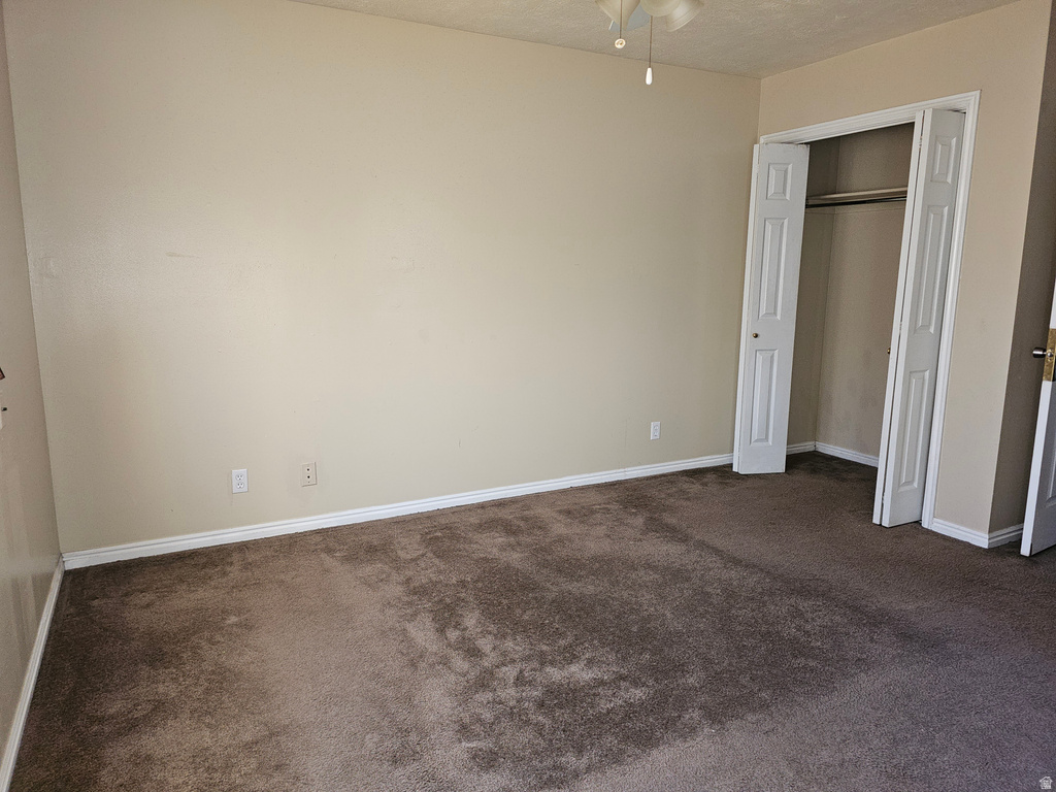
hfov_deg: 73.9
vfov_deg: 58.9
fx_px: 702
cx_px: 528
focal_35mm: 23
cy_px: 396
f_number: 1.7
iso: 100
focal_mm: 6.3
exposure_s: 1/24
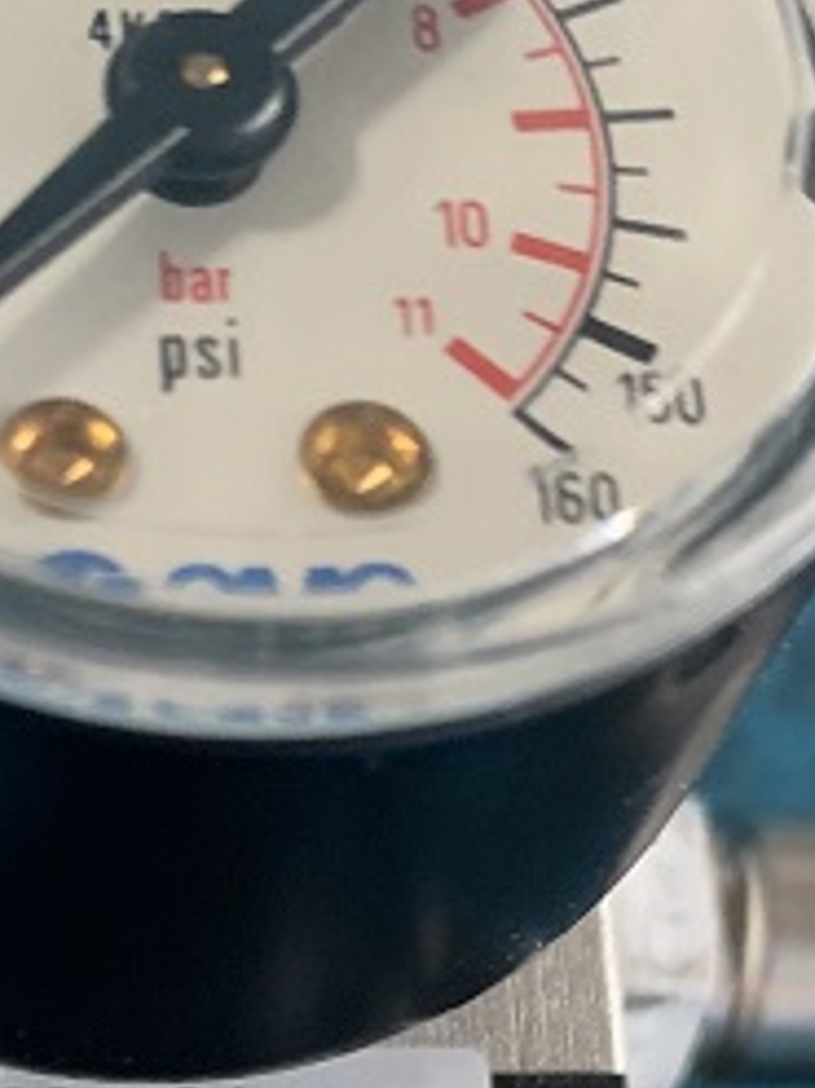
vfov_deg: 21.2
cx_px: 82
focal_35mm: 85
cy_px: 1350
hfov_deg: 17.1
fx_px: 2671
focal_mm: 4.25
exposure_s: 1/60
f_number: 1.8
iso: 320
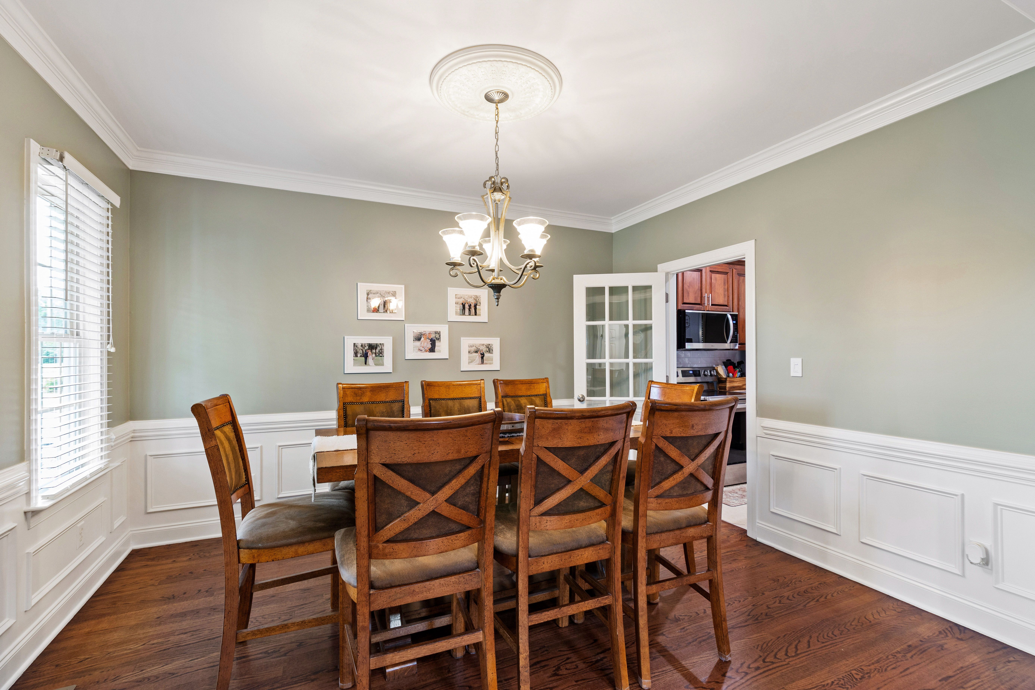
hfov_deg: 100.4
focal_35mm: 15
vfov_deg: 77.3
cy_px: 345
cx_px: 518
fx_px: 431
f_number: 8
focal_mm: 10
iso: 100
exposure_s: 1
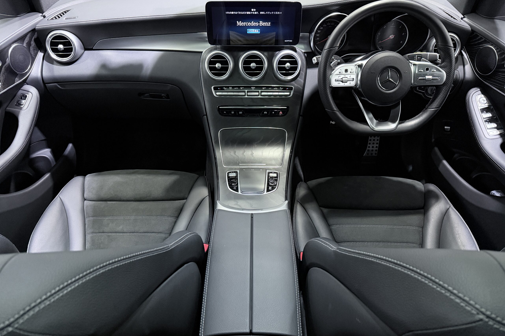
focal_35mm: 25
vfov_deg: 51.3
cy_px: 163
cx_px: 252
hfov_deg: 71.5
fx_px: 351
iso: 400
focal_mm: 6.76
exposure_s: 1/50
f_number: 1.78
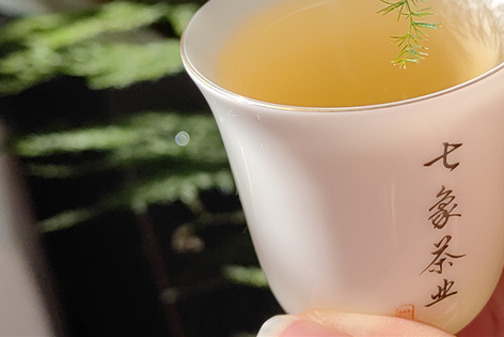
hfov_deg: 23.5
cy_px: 81
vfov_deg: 15.8
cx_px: 329
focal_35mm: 86
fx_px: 1204
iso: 50
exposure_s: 1/1883
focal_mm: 5.54
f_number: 1.8
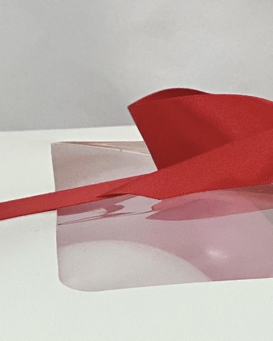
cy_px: 570
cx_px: 443
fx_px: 2544
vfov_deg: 7.5
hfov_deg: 6.1
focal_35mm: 252
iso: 125
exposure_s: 1/120
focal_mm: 6
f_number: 2
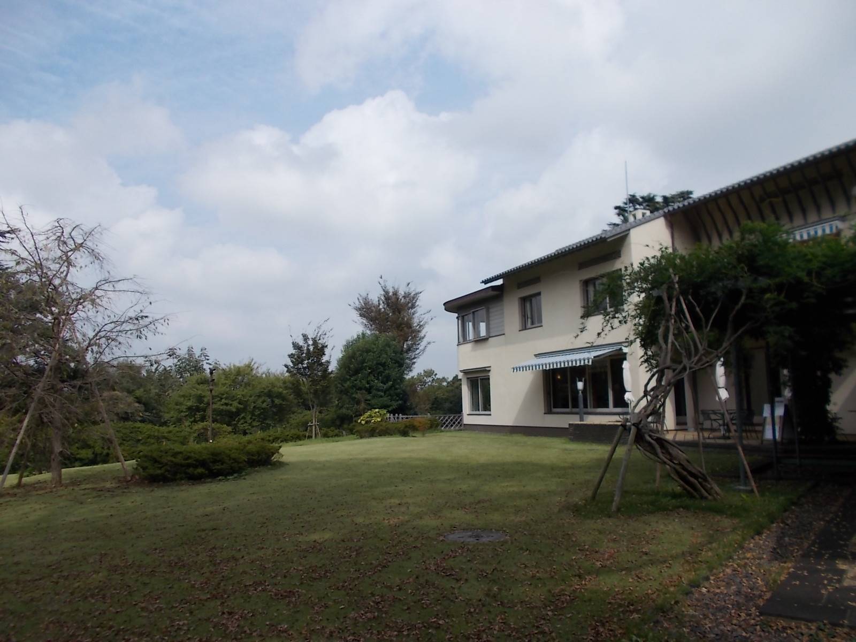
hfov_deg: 67.3
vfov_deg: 53.1
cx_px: 428
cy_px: 321
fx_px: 643
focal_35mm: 26
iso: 80
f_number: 8
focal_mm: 4.6
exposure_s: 1/250
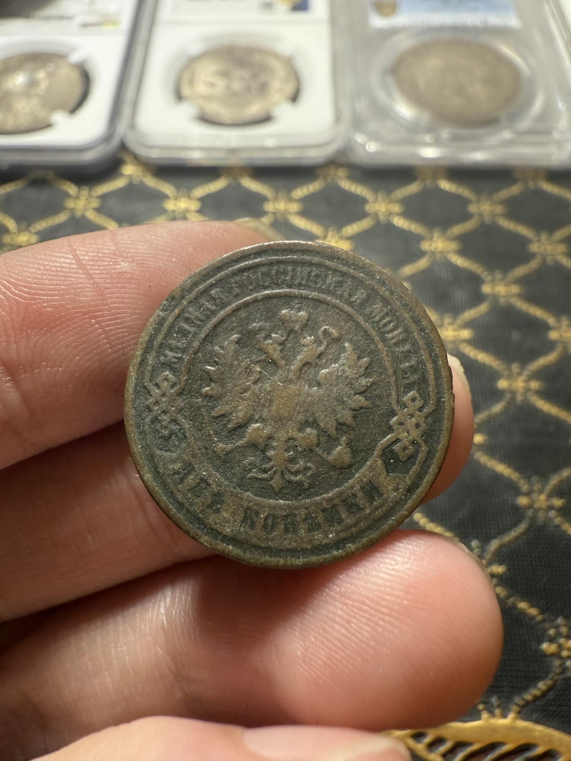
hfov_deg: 56.8
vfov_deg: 71.6
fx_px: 528
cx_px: 286
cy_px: 380
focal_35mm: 24
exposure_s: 1/99
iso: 320
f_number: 2.2
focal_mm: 2.22
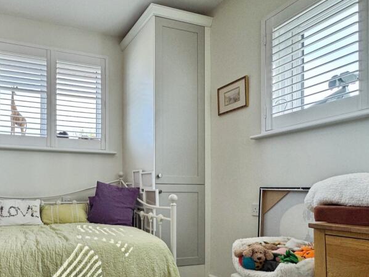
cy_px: 164
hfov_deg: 66.7
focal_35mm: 24
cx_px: 88
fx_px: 256
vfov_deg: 56.5
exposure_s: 1/100
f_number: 2.2
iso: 100
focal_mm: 2.22
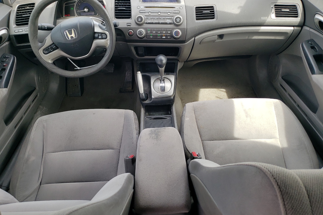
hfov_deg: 65.5
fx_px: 251
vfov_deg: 46.4
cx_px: 156
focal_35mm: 28
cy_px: 104
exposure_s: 1/250
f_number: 1.5
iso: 50
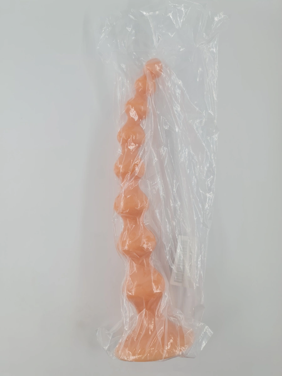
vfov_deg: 69.4
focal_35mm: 25
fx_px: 272
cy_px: 188
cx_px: 141
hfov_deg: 54.9
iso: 50
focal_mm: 7
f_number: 1.8
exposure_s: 1/261
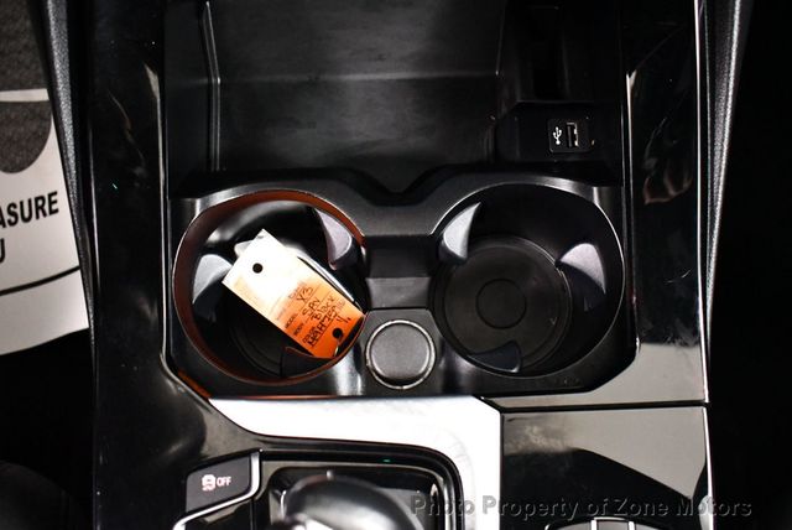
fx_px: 793
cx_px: 396
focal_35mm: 36
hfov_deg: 53.1
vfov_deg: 36.9
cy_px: 265
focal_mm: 18
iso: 6400
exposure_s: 1/60
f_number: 3.5
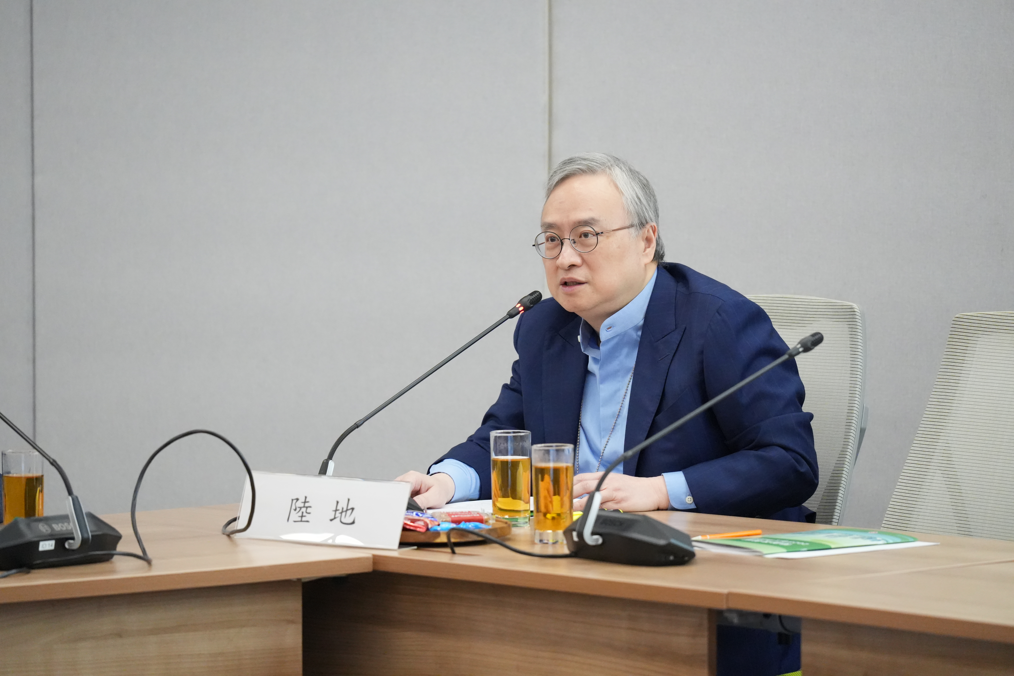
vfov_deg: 7.0
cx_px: 507
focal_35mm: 195
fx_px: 5492
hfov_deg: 10.5
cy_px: 338
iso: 10000
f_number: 4
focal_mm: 195
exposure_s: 1/320
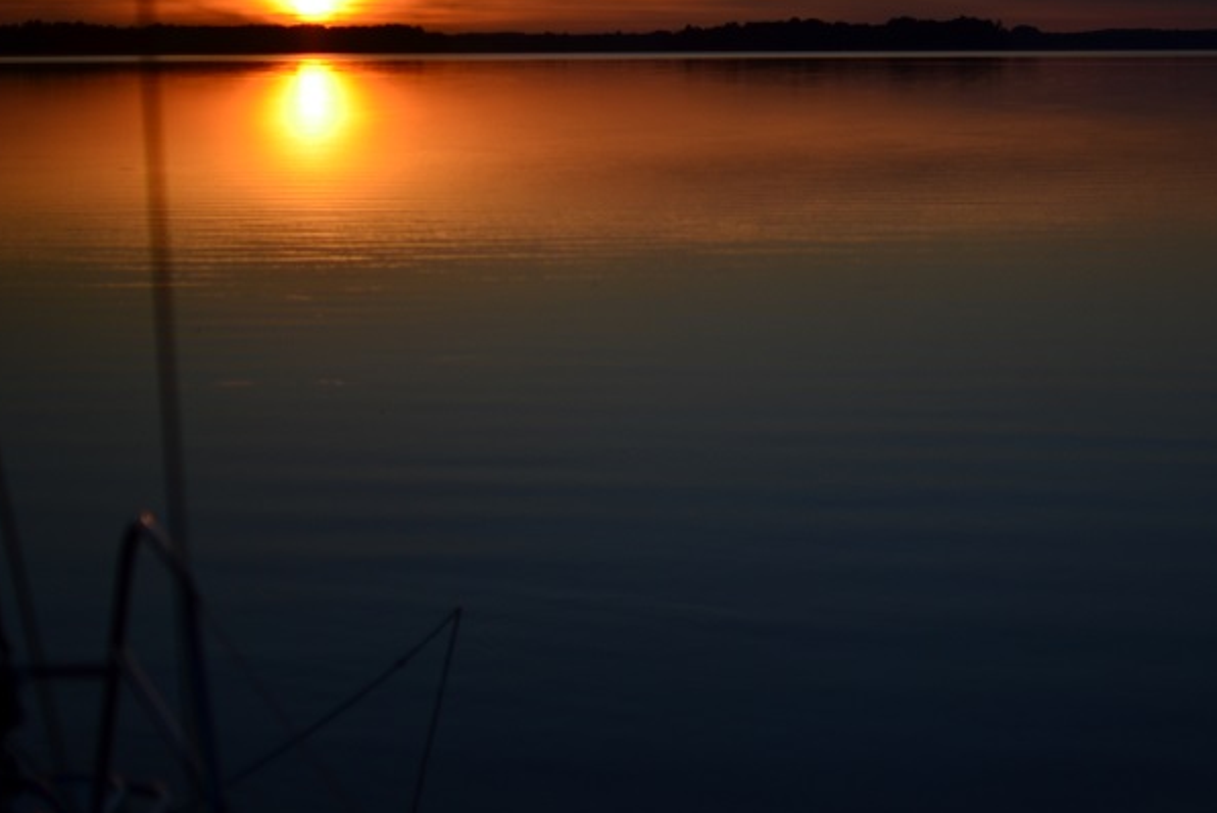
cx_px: 990
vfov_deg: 15.5
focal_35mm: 88
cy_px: 159
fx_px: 2971
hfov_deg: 22.8
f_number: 1.8
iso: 100
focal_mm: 35
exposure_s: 1/8000
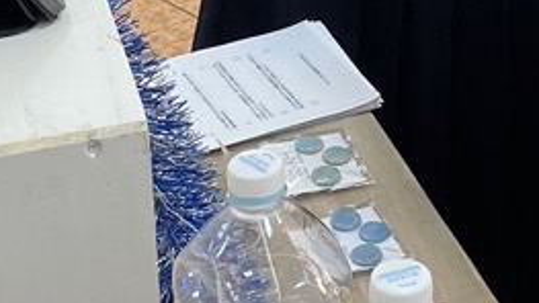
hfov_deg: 15.4
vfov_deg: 8.4
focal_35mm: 138
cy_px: -268
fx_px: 1973
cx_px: 451
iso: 125
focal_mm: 4.2
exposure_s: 1/120
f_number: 1.6
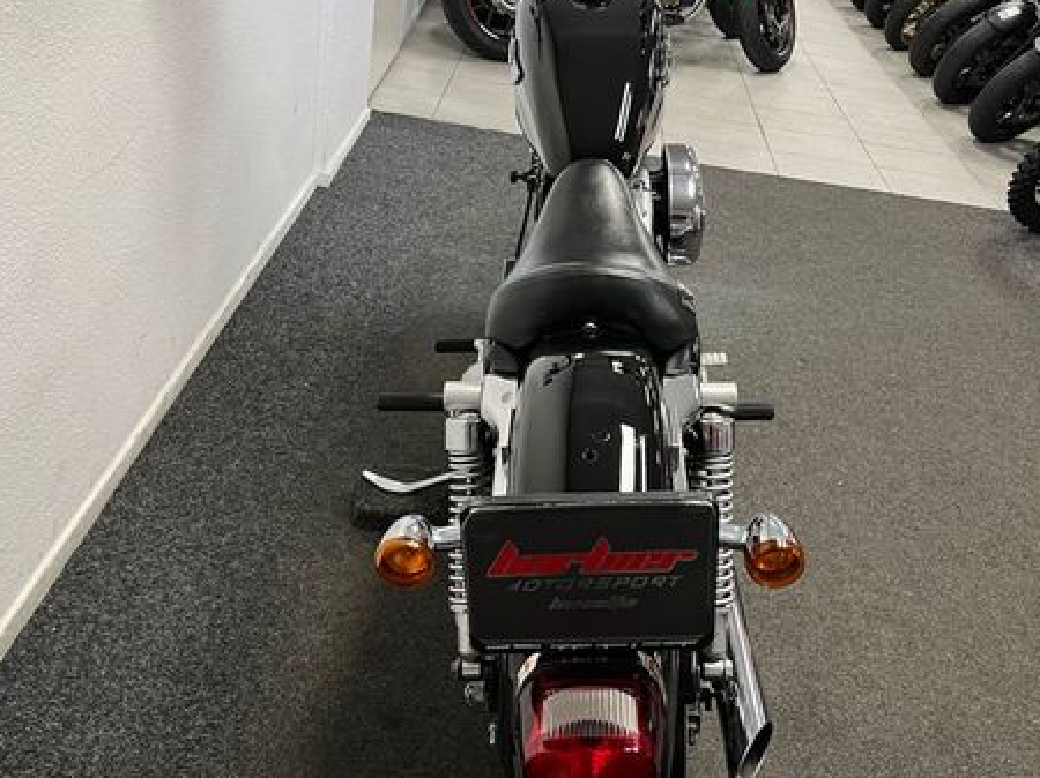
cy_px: 337
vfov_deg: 38.6
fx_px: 1111
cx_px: 608
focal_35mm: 37
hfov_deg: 49.9
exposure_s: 1/50
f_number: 1.6
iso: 125
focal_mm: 5.1
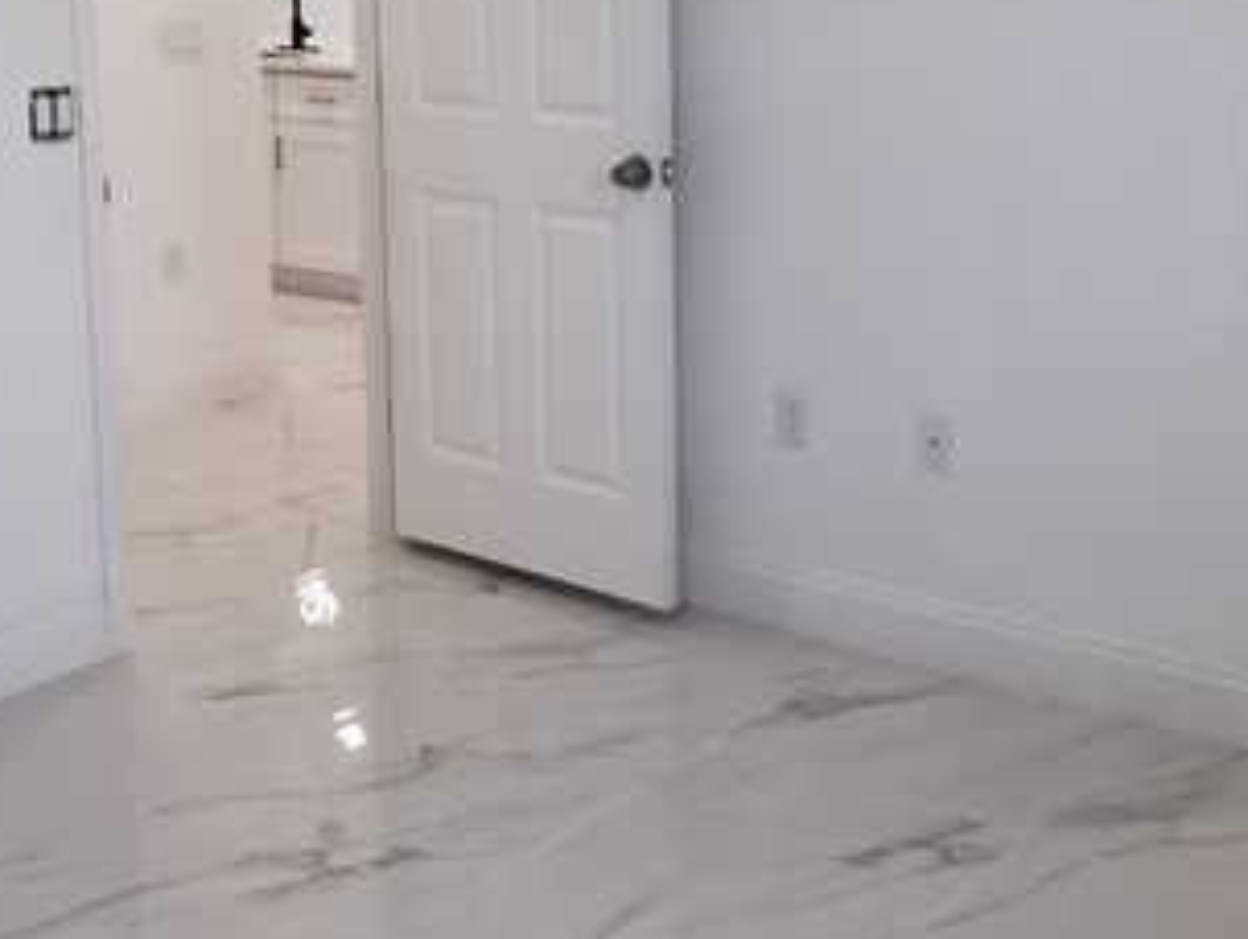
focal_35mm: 54
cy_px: 169
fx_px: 1949
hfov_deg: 35.5
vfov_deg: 26.5
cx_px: 597
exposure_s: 1/60
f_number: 2.2
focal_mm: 2.35
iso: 125
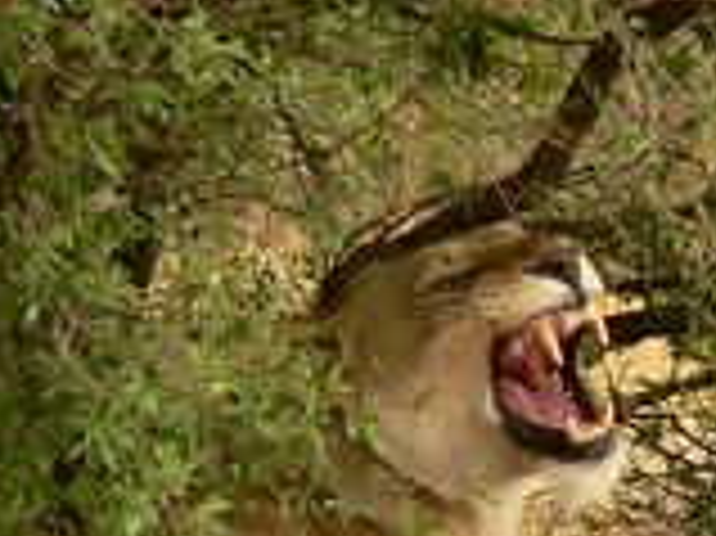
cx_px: 856
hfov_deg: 3.2
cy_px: 588
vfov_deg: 2.4
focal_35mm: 616
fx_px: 12732
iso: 100
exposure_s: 1/60
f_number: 2.8
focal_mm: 32.6
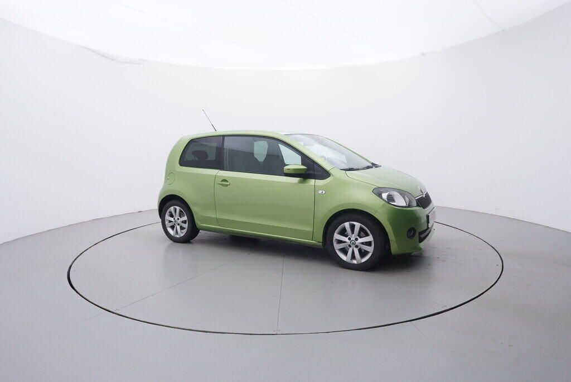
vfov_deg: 56.2
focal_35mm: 22
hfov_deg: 77.3
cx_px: 286
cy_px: 191
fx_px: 357
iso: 200
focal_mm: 15
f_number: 5
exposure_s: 1/80
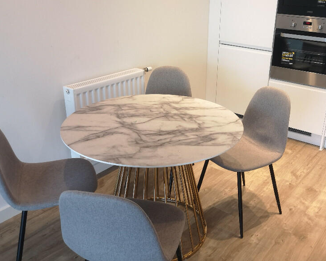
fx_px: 357
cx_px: 199
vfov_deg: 40.1
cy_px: 122
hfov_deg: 48.7
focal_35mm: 37
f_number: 1.8
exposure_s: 1/50
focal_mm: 5.58
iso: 125
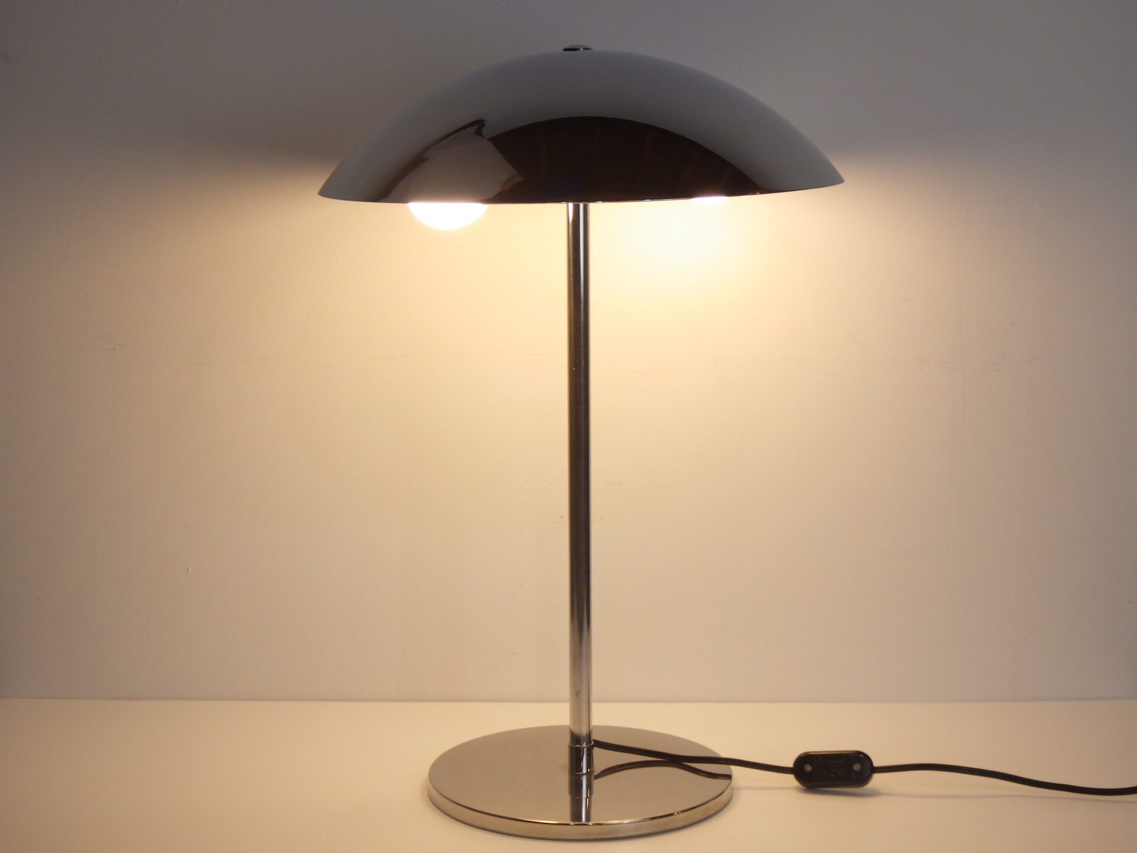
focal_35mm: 62
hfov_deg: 31.2
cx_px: 568
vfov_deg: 23.7
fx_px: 2036
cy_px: 426
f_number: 4.6
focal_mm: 11.1
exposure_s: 1/60
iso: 125
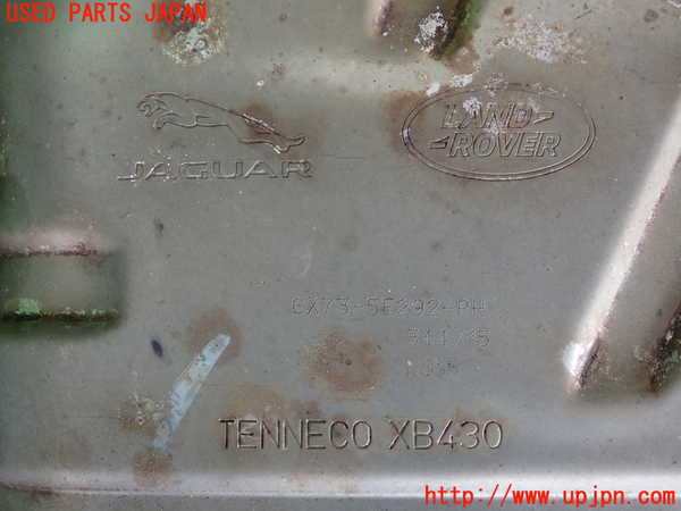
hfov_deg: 40.4
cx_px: 340
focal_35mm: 47
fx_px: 925
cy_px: 256
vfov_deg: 30.9
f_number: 3.1
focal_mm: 8.4
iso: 400
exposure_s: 1/125
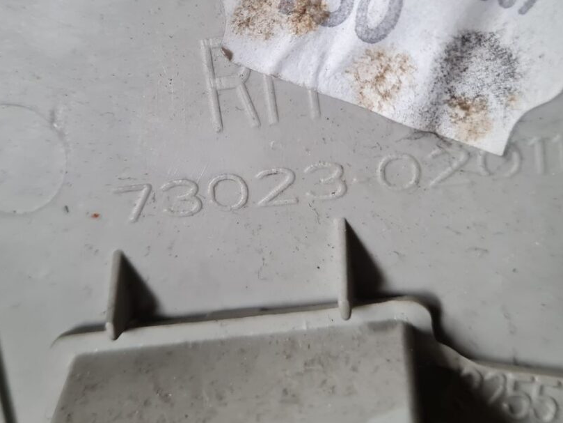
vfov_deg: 31.8
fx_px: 732
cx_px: 260
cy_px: 126
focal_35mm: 45
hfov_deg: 42.0
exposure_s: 1/100
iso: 250
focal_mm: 5.4
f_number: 1.8
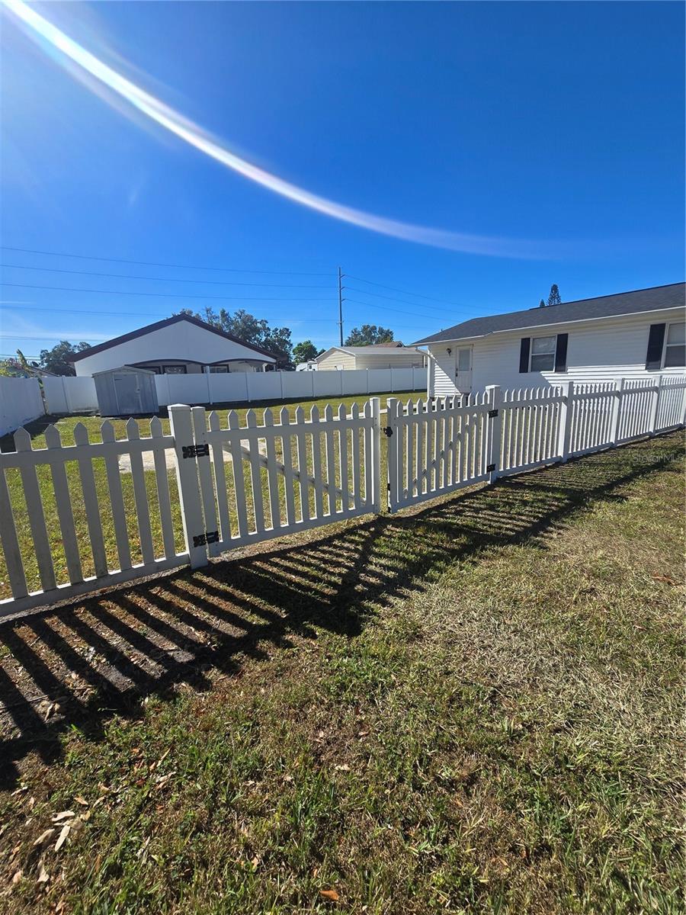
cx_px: 343
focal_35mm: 13
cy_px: 458
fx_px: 344
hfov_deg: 89.9
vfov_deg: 106.2
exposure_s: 1/2805
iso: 50
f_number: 2.2
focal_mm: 2.2
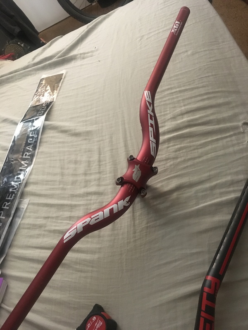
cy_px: 165
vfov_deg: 61.7
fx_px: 277
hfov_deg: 48.2
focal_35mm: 29
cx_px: 124
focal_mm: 4.15
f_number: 2.2
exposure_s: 1/15
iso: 320
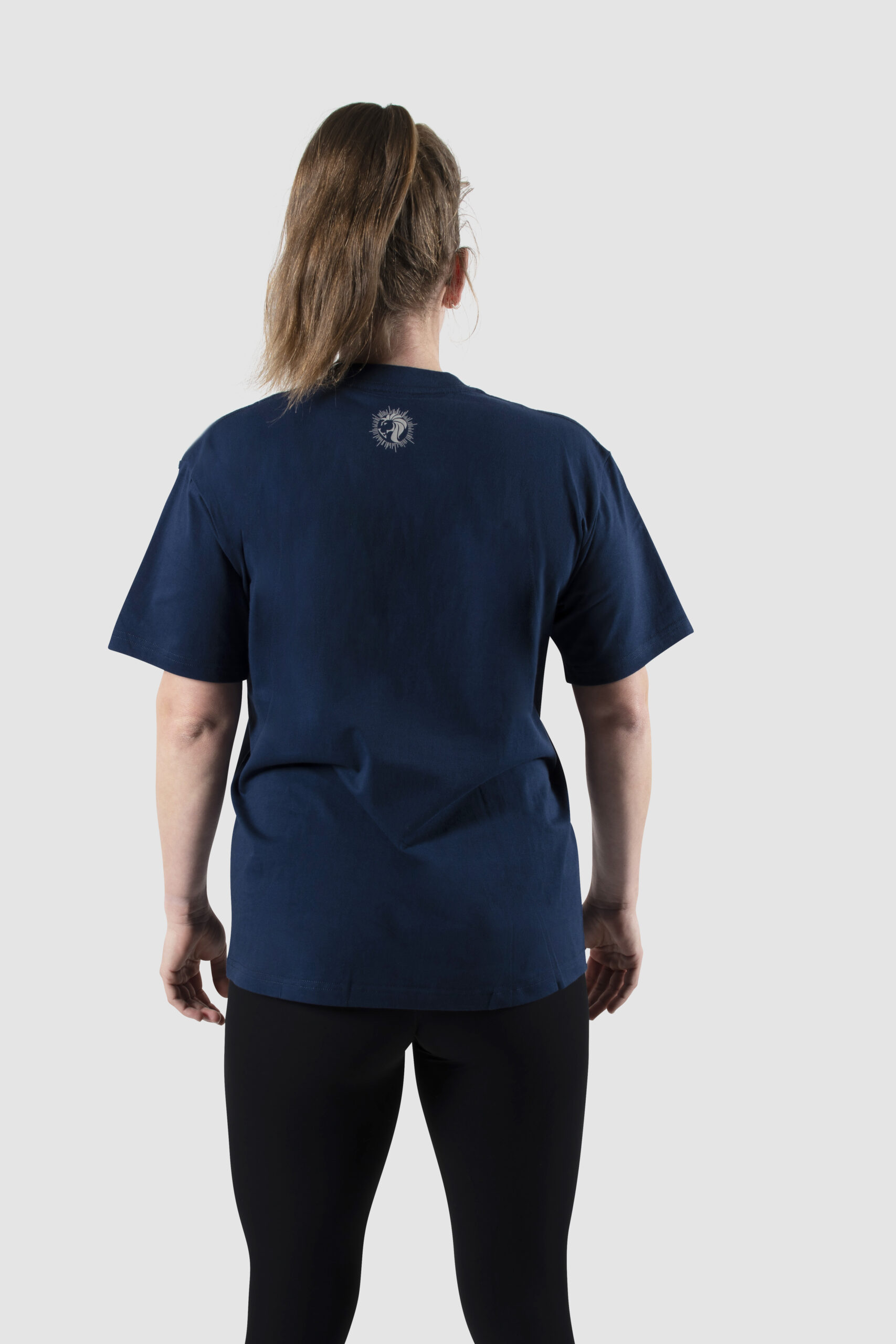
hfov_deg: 19.7
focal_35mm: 69
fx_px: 2575
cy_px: 672
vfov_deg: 29.2
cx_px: 448
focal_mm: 46
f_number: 9
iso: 100
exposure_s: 1/250
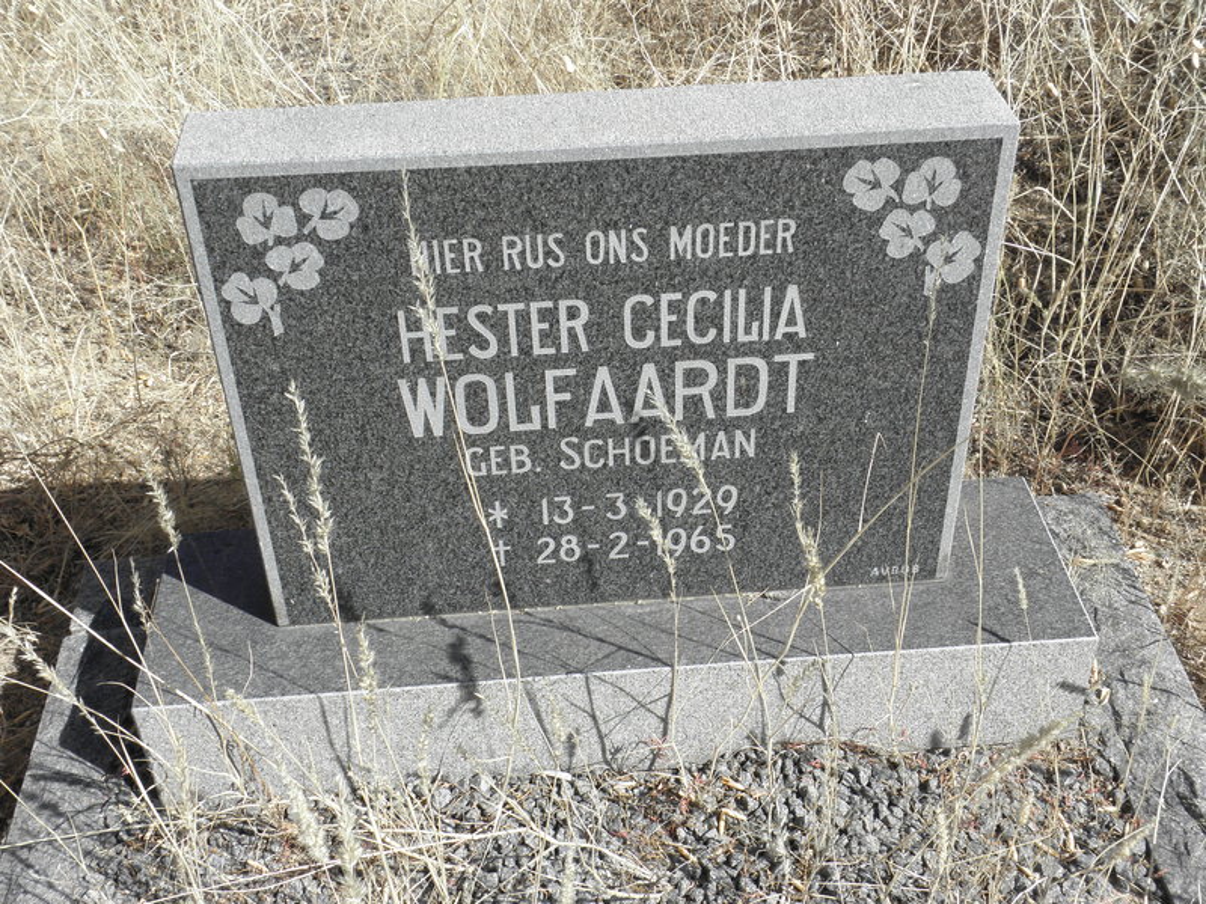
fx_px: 1428
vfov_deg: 35.1
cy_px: 452
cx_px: 603
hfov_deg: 45.8
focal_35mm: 41
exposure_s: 1/160
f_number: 5.6
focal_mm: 7.31
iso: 64
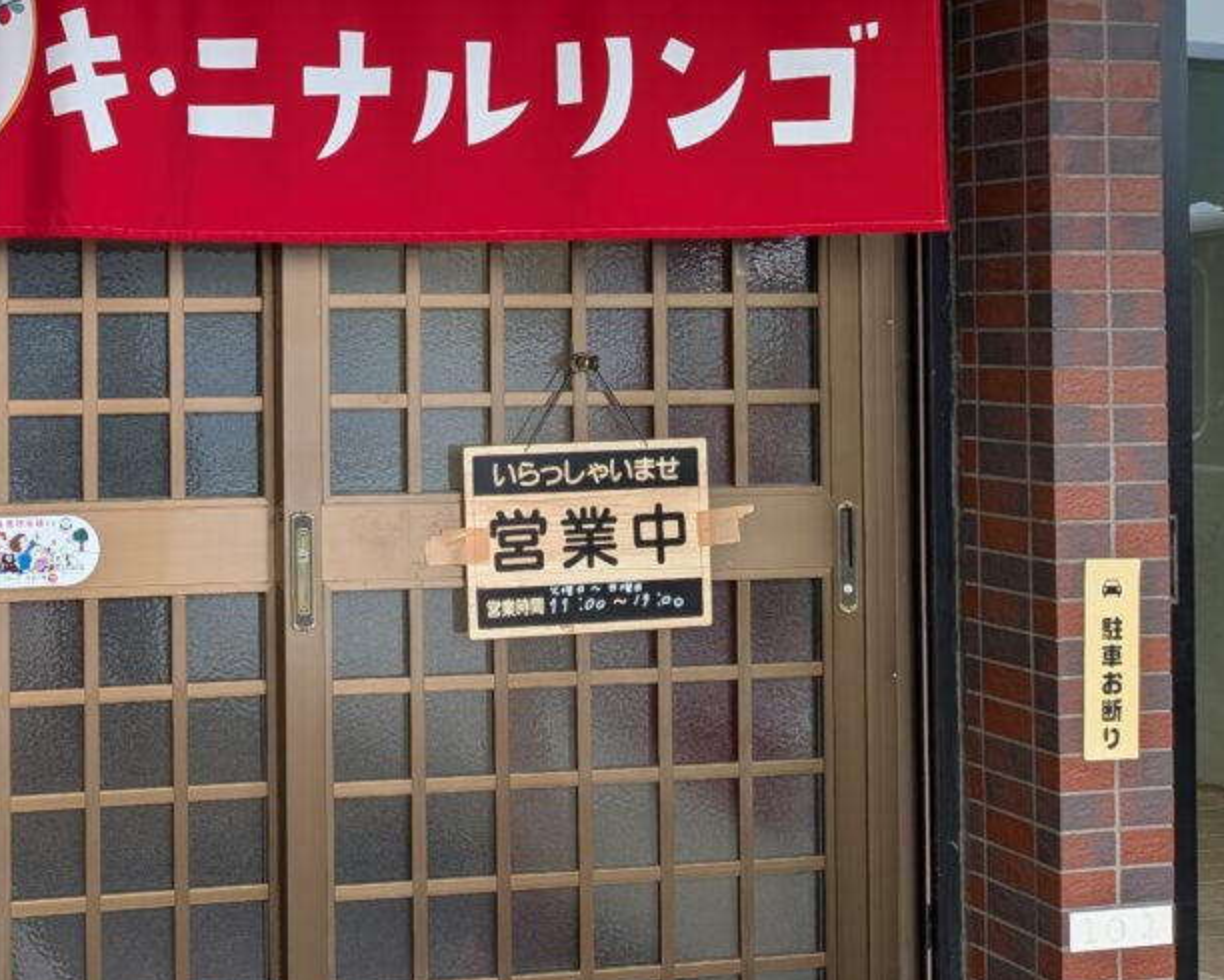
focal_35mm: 49
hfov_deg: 35.5
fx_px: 1776
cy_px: 302
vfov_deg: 30.6
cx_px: 90
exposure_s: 1/360
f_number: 1.7
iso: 26
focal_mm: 4.53
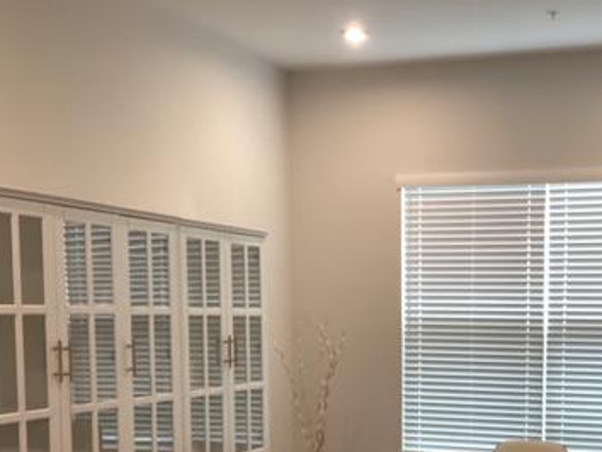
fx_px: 975
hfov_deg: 33.6
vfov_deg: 25.4
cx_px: 451
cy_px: 403
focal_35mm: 56
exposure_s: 1/60
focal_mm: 3.3
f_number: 2.4
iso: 160
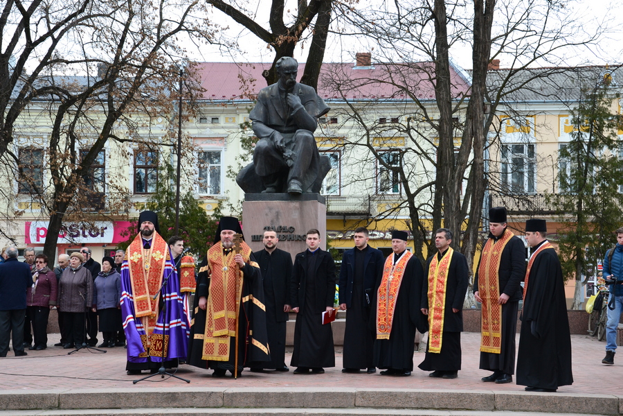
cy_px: 208
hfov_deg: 31.9
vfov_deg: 21.6
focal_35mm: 63
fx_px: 1090
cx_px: 312
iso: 400
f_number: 9
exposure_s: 1/160
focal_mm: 42
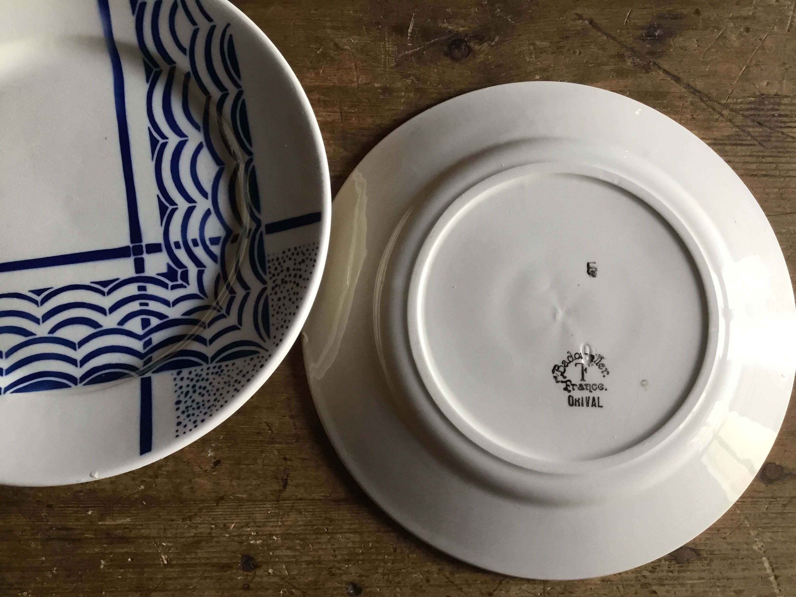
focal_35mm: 31
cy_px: 298
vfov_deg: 45.4
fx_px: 713
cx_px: 398
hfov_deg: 58.4
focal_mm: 3.3
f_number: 2.4
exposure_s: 1/33
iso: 40
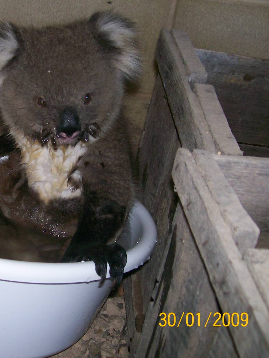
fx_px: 518
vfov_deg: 38.2
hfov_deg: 28.0
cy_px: 178
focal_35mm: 50
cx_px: 25
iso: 80
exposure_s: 1/64
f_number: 2.7
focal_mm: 6
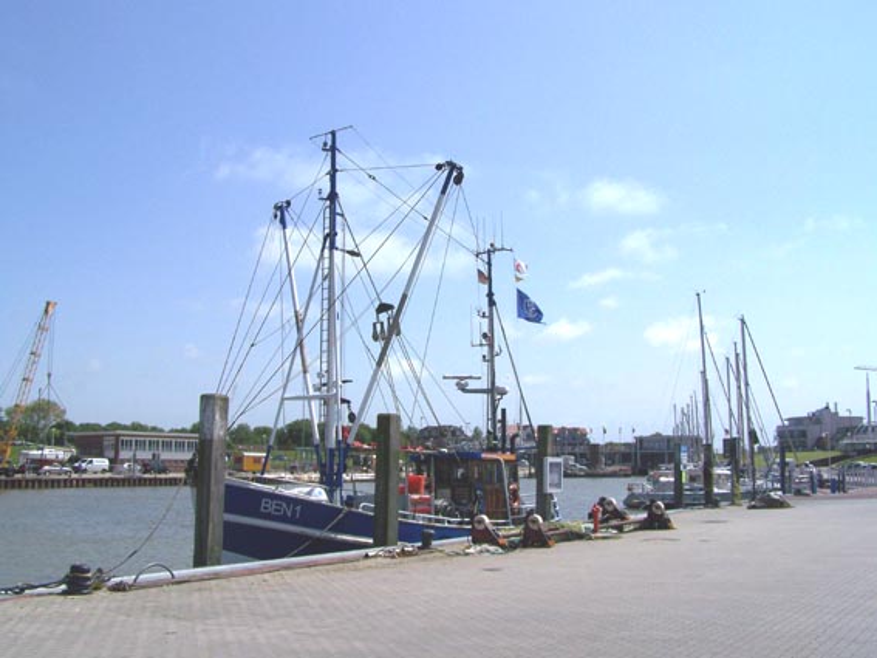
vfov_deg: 37.7
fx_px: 963
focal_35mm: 38
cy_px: 329
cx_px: 438
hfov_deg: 49.0
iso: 64
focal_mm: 6.3
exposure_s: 1/1000
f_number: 5.6
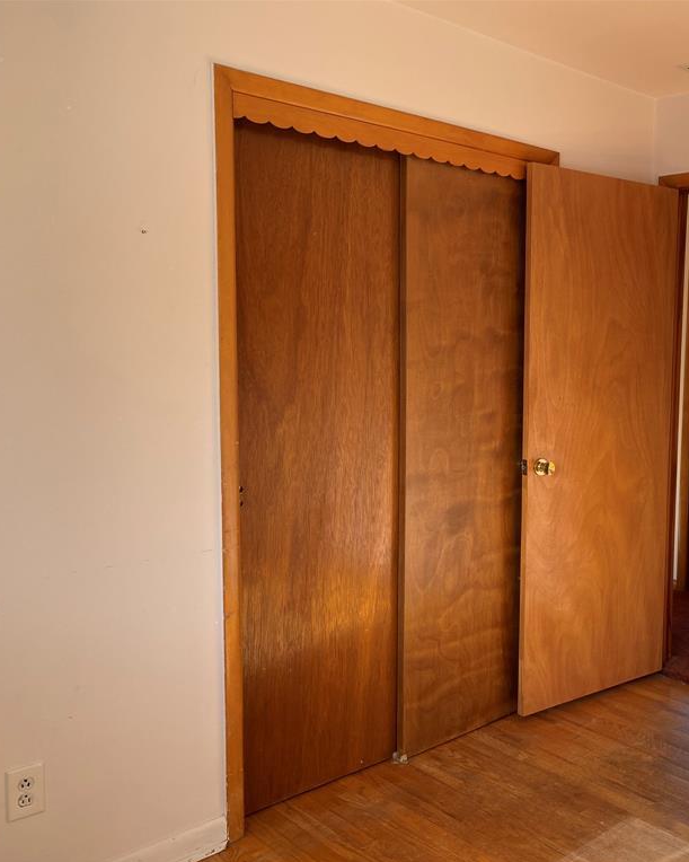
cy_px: 432
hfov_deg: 41.3
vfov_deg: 52.8
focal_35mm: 34
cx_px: 564
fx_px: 867
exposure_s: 1/122
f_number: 1.8
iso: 40
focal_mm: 4.25
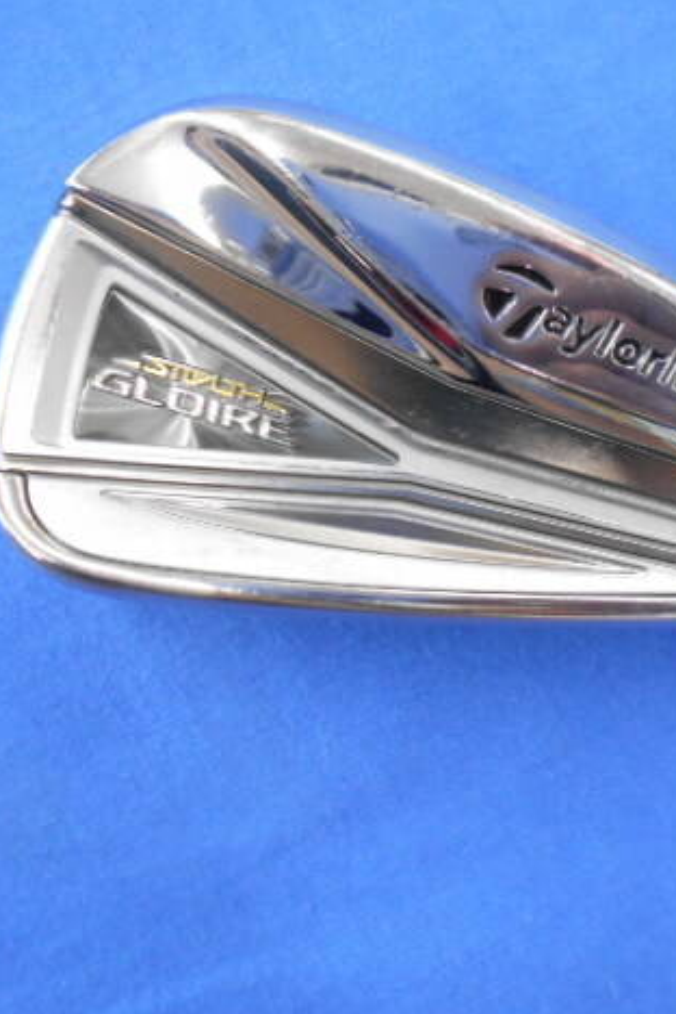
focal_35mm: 37
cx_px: 429
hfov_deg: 35.7
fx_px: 1042
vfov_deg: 51.9
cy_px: 496
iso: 280
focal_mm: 4.6
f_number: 3.2
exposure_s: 1/30
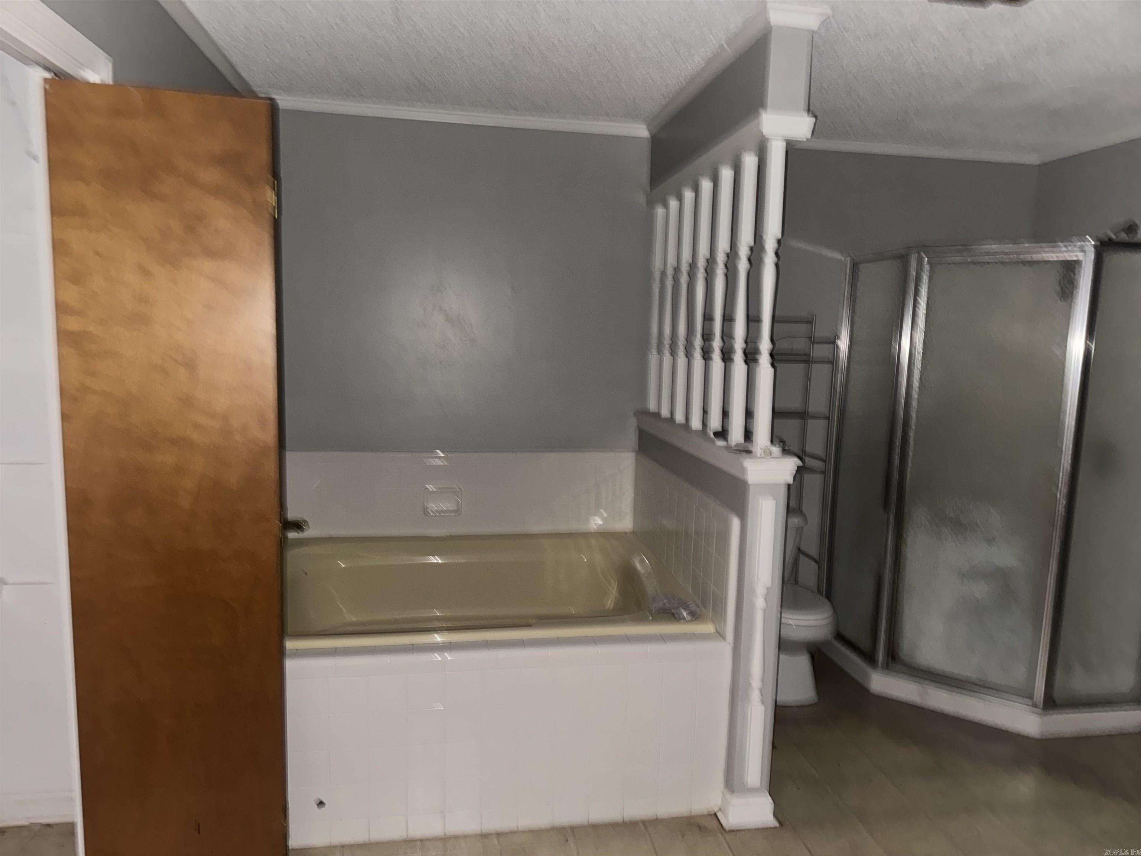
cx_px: 570
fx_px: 791
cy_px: 428
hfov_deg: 71.6
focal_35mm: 24
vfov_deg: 56.8
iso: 160
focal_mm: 6.76
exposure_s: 1/4
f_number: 1.78
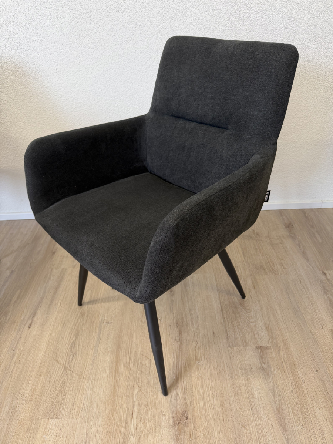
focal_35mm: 24
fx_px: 308
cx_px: 166
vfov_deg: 71.6
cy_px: 222
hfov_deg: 56.8
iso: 200
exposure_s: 1/100
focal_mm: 6.8
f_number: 1.8
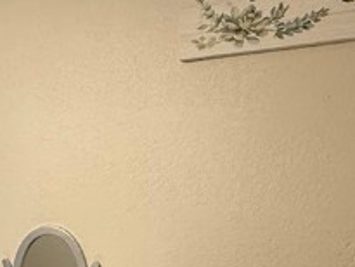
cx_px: 2
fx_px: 718
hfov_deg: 26.3
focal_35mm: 70
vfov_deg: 19.8
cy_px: 317
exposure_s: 1/60
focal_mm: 2.22
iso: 320
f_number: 2.2
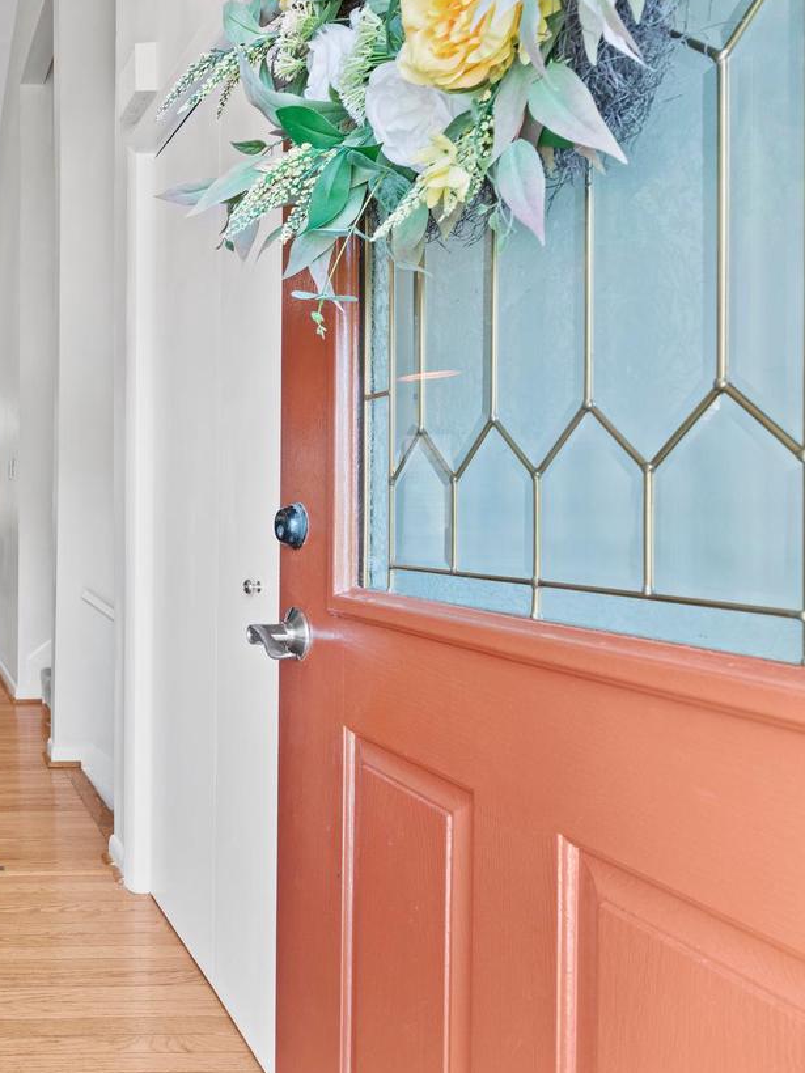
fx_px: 837
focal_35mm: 27
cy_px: 492
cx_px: -96
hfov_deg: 40.6
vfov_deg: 65.2
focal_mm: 16
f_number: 8
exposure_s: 1/8
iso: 500
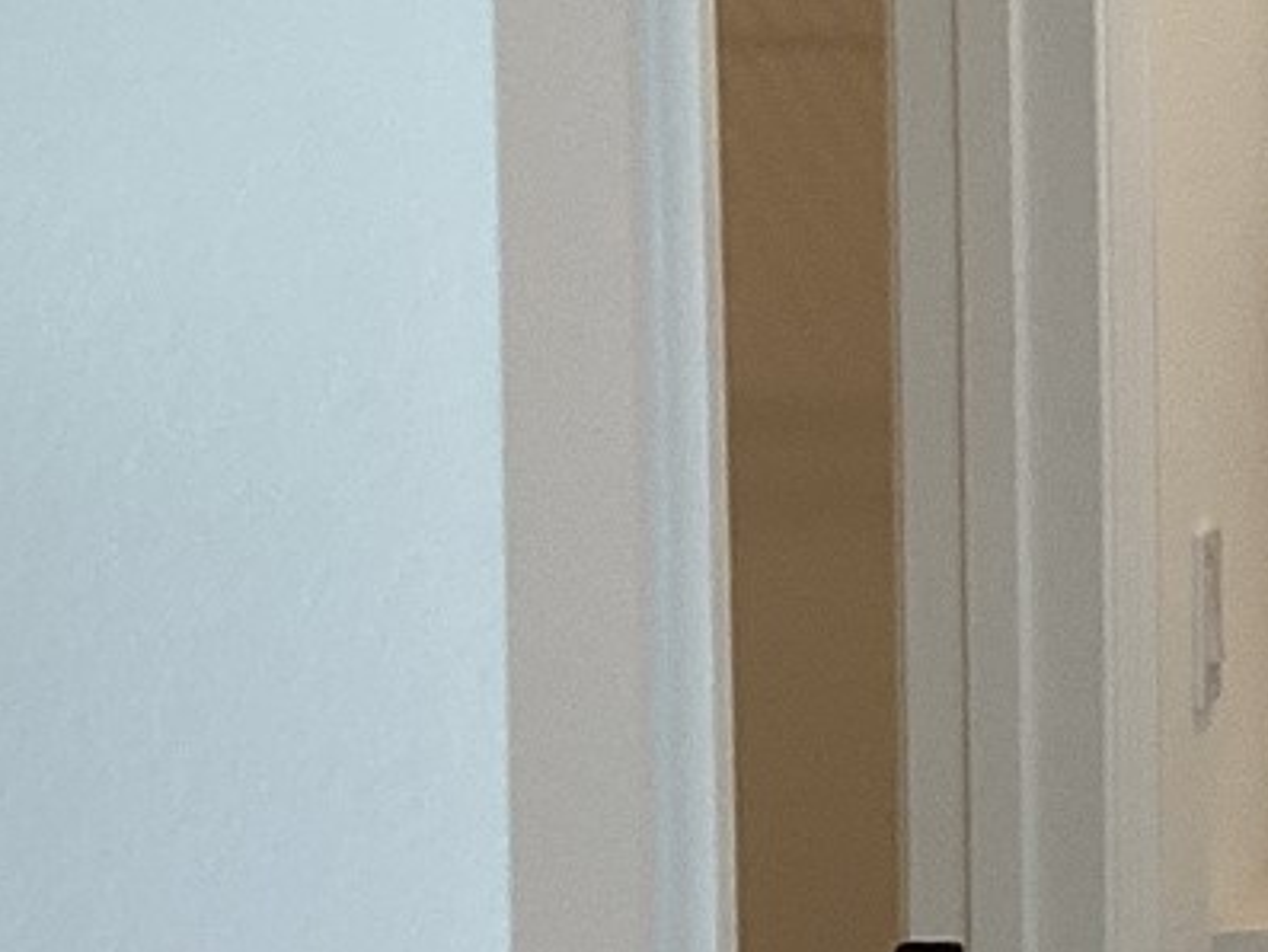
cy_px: 326
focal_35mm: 125
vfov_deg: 11.9
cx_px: 2162
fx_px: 4580
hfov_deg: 14.2
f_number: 2.4
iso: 50
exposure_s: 1/60
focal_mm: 3.3
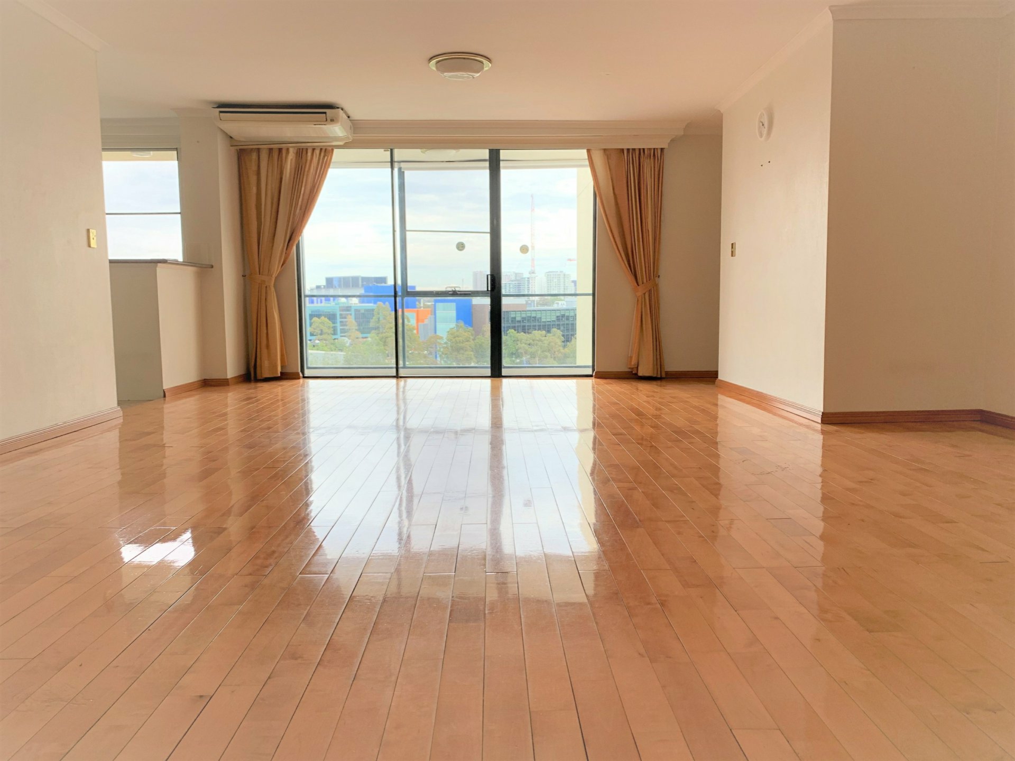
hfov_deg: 67.3
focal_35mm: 26
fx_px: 762
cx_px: 508
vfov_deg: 53.1
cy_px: 380
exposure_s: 1/182
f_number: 1.8
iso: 25
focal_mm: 4.25
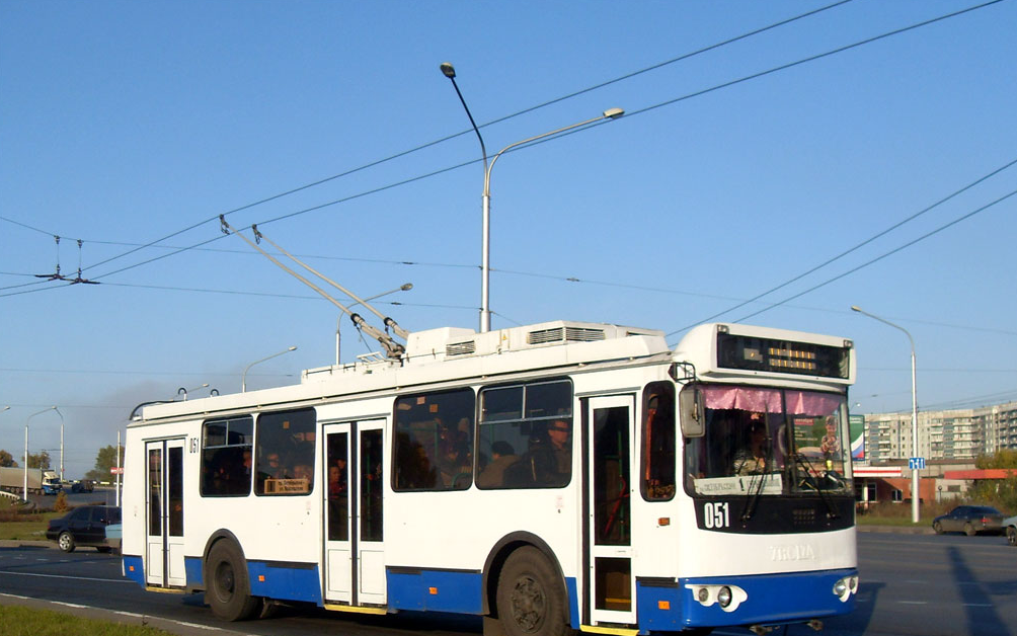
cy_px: 384
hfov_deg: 49.3
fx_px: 1109
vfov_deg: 31.9
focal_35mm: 40
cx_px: 514
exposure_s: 1/250
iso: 80
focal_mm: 6.3
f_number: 7
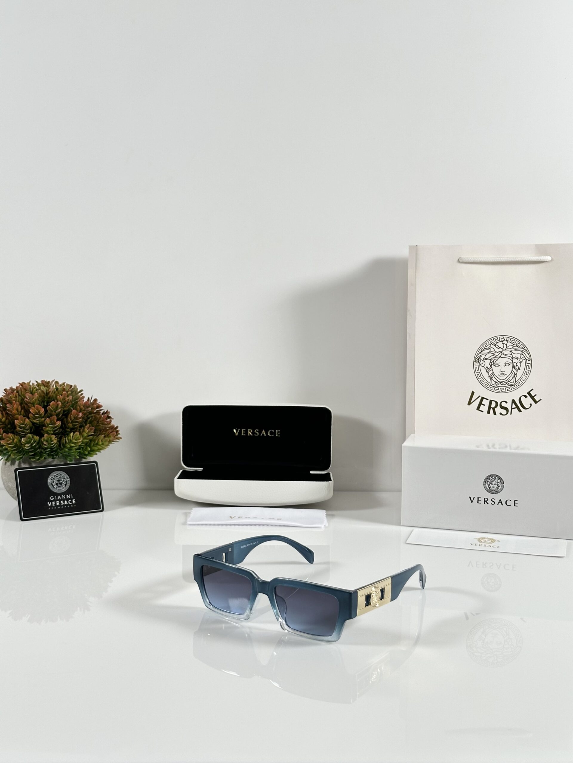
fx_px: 1059
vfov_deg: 39.7
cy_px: 382
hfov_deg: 30.3
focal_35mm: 48
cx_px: 286
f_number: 1.78
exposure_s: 1/100
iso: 80
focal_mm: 6.86
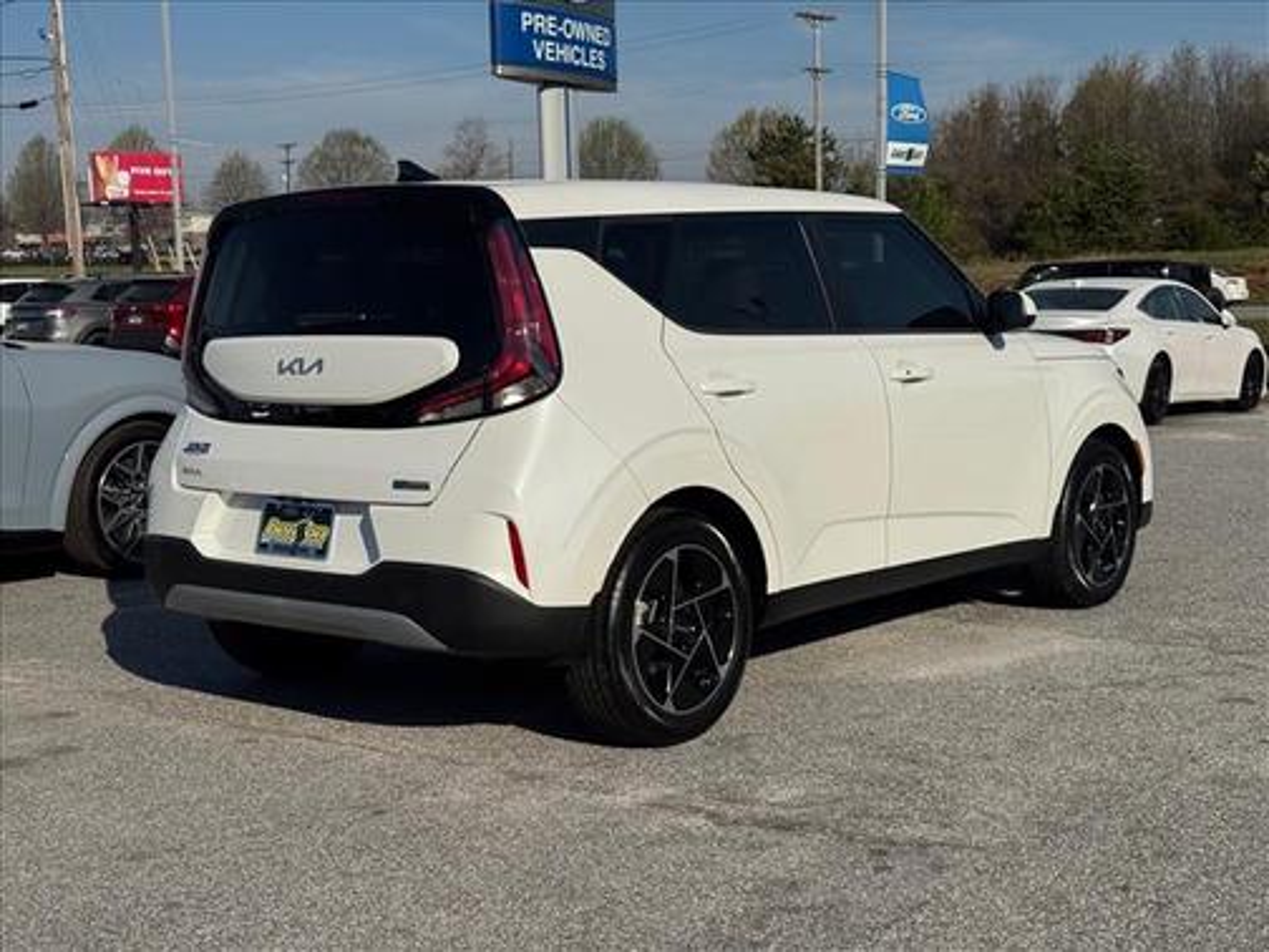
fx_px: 1760
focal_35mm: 48
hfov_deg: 39.7
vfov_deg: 30.3
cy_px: 476
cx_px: 634
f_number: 1.78
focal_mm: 6.76
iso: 80
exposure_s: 1/15385
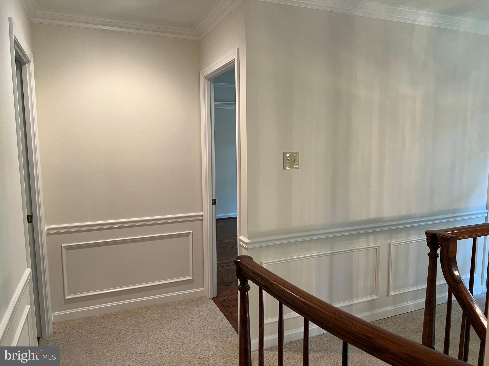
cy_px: 183
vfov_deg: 53.1
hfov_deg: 67.3
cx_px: 244
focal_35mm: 26
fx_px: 367
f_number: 1.5
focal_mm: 5.7
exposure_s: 1/60
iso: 125
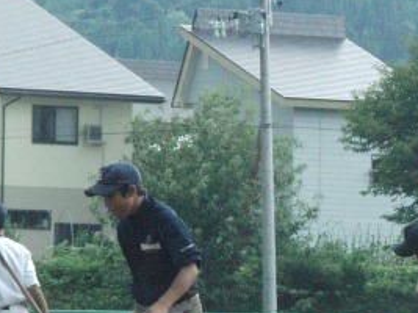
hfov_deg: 4.2
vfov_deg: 3.1
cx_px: 308
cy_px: 310
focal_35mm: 477
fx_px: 5757
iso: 800
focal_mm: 35.1
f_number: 4.3
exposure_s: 1/125
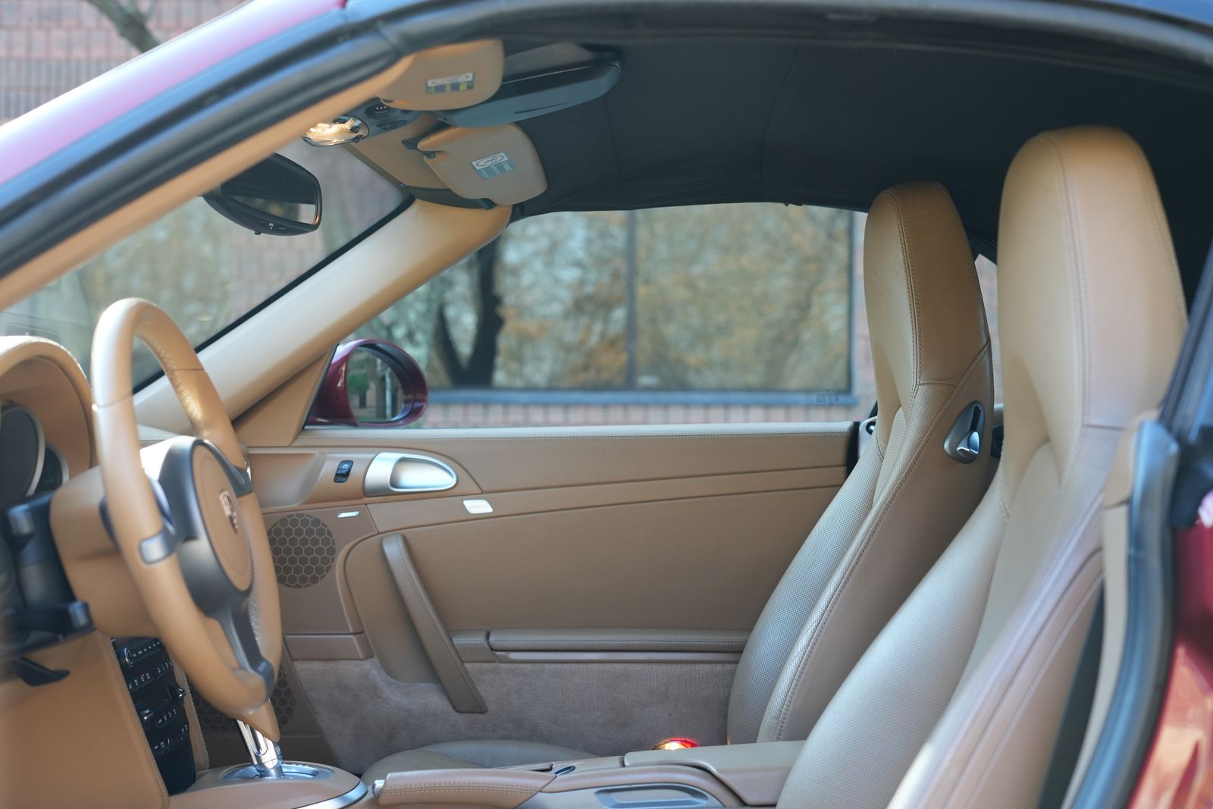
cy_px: 404
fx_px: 1685
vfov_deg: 27.0
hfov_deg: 39.6
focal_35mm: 50
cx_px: 606
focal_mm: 50
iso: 1000
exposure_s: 1/160
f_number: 4
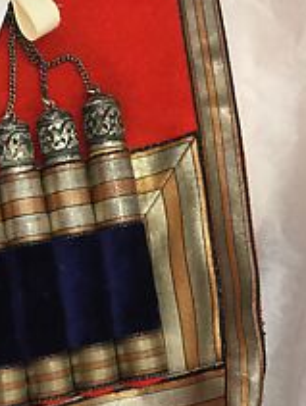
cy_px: 300
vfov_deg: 22.0
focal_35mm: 88
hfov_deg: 16.1
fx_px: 1034
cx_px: -69
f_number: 2.4
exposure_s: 1/30
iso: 25
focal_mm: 3.3
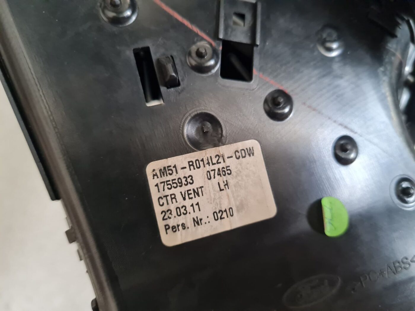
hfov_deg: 67.3
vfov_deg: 53.1
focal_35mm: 26
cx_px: 208
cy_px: 156
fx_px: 312
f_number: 1.8
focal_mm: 5.4
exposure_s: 1/50
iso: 500
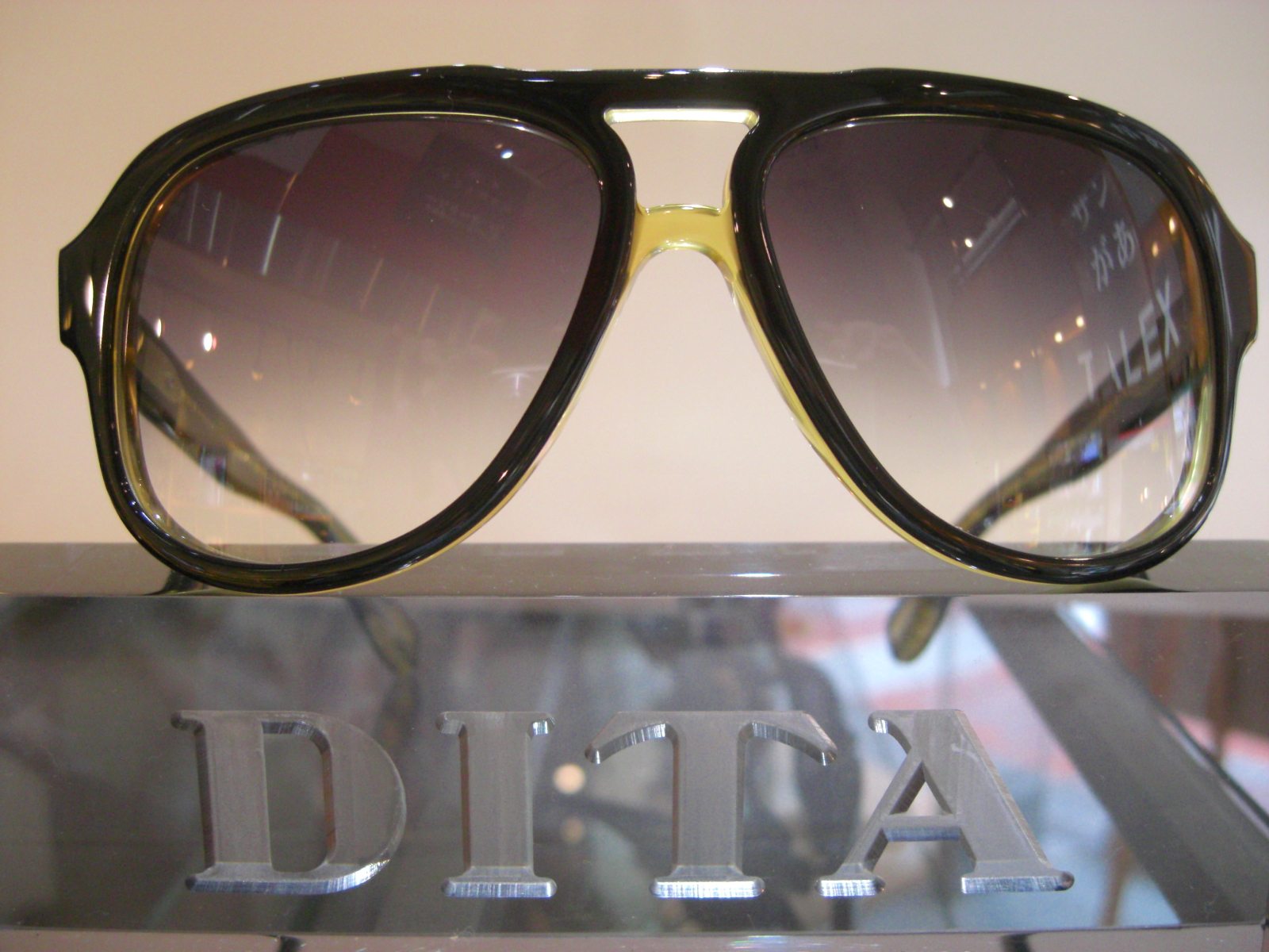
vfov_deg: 37.7
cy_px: 476
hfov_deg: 49.0
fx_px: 1393
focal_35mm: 38
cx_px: 634
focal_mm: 7.9
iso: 400
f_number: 2.8
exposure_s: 1/50
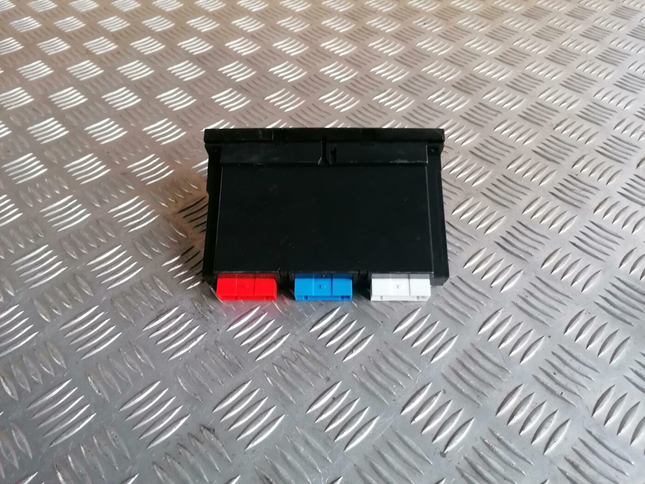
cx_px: 322
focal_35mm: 27
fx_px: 503
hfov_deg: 65.3
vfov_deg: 51.4
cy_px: 242
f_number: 1.8
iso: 320
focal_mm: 4.75
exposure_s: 1/25
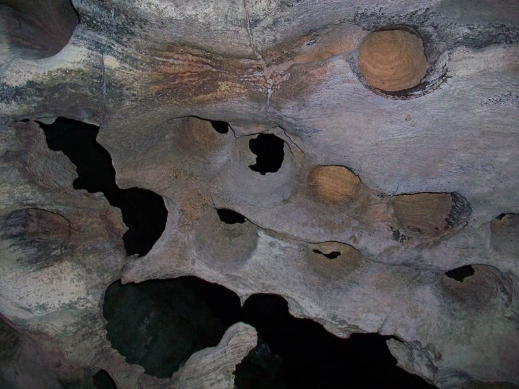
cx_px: 260
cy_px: 194
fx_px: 480
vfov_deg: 44.2
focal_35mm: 32
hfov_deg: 56.8
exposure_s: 1/60
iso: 160
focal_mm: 5.7
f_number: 2.8
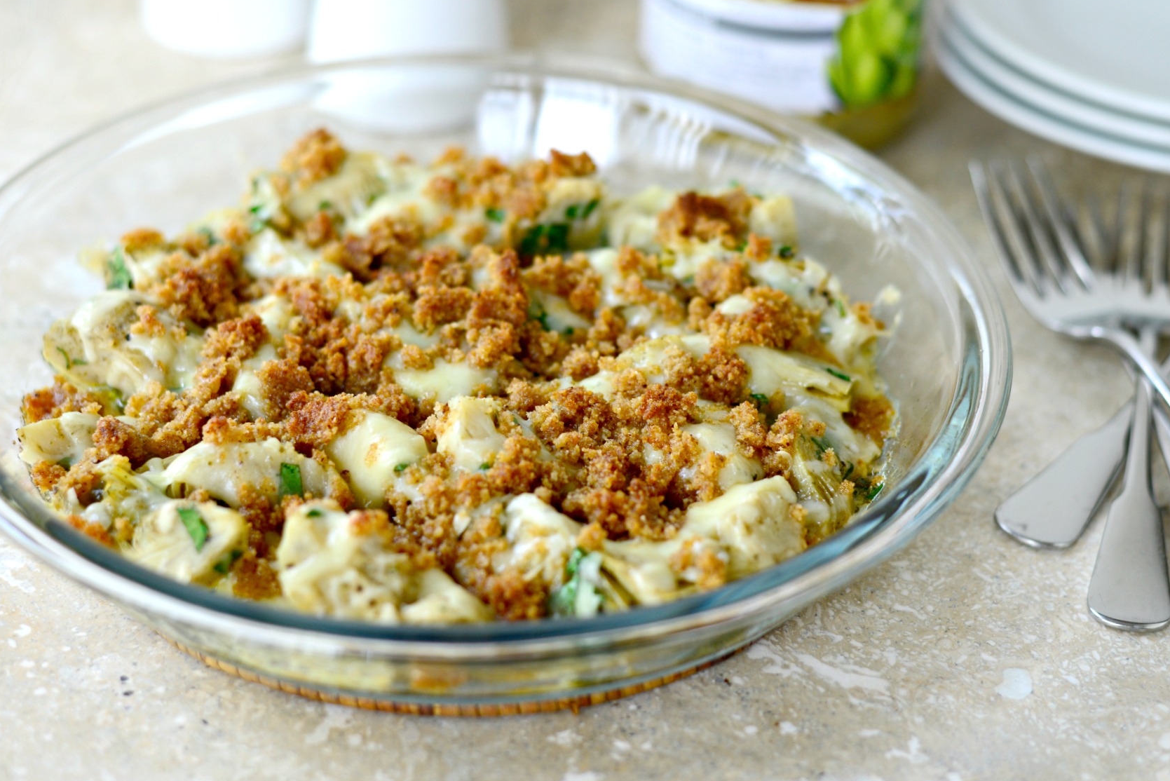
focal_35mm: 62
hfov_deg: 32.4
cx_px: 617
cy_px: 317
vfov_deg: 21.9
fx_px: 2016
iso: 250
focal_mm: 50
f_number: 2.8
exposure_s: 1/160
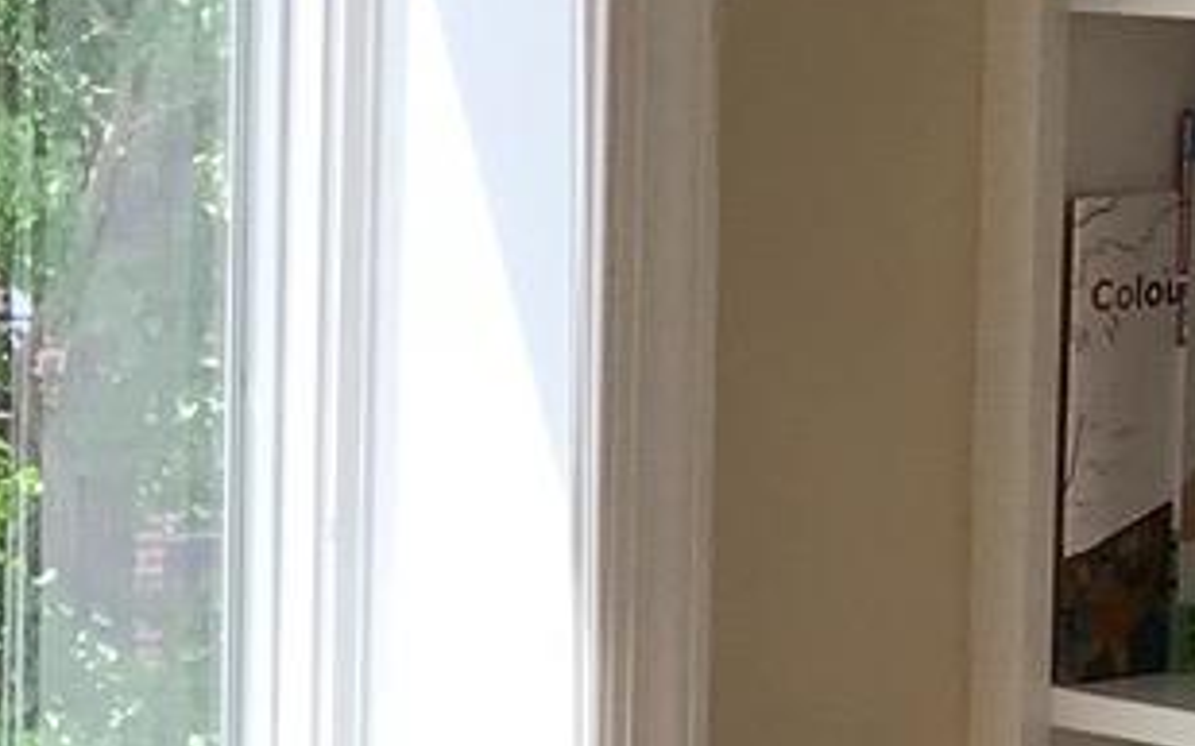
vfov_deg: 6.6
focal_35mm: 197
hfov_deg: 10.5
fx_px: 6415
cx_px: -271
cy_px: 1001
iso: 20
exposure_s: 1/286
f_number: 1.8
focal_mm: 3.99
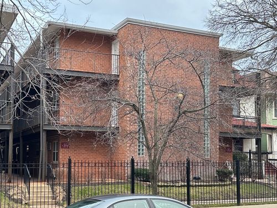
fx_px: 192
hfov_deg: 71.6
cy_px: 104
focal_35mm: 24
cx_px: 138
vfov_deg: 56.8
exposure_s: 1/121
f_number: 1.78
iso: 125
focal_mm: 6.86
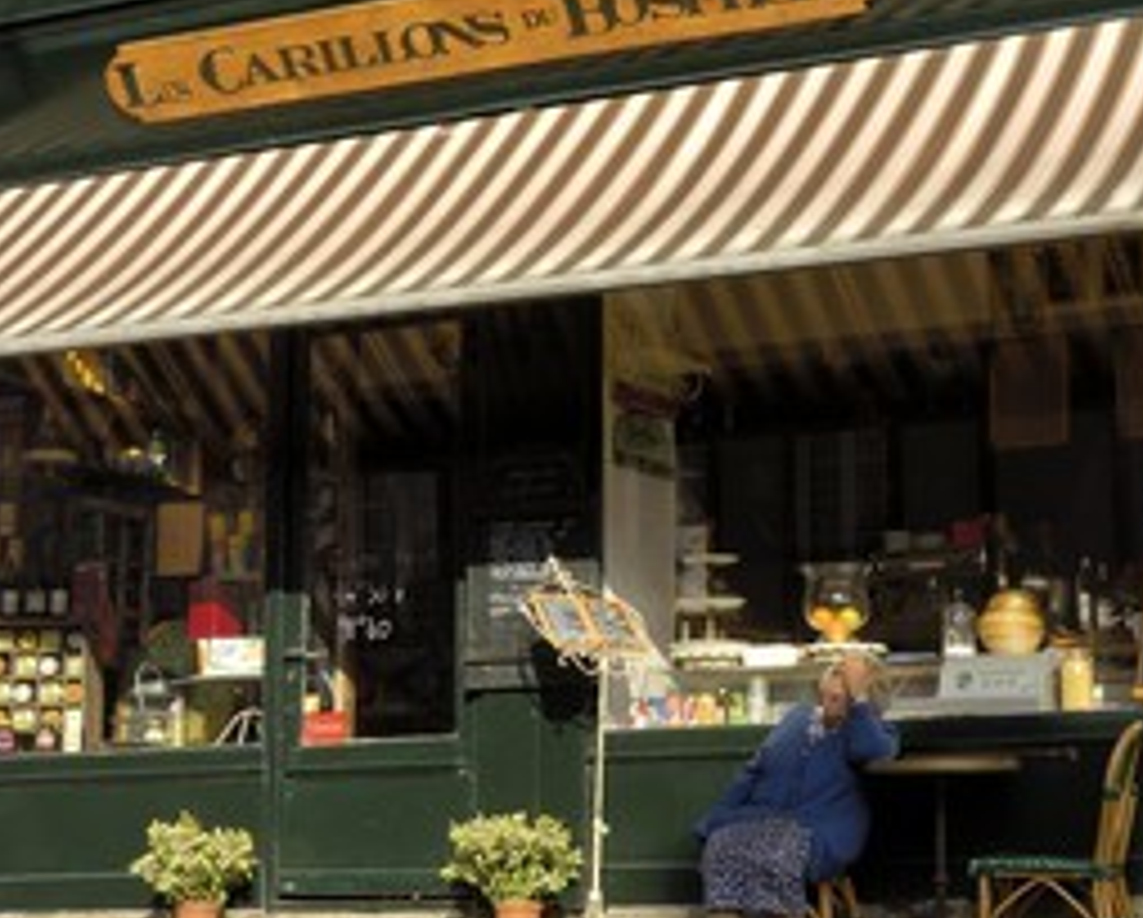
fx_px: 2677
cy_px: 495
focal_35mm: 79
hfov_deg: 24.1
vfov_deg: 19.5
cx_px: 504
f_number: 7.6
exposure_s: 1/160
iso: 100
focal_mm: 34
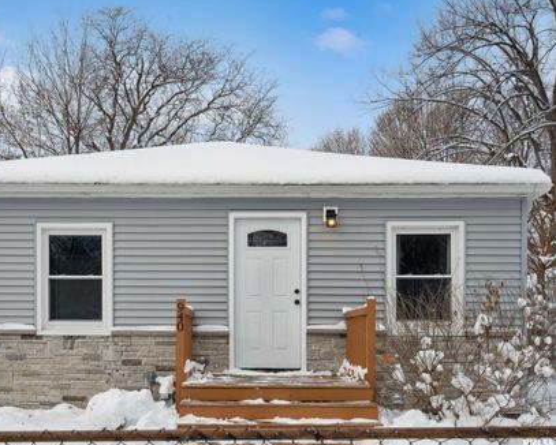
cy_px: 223
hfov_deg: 47.6
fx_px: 626
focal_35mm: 38
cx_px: 216
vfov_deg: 39.2
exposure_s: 1/800
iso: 400
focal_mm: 33
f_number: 9
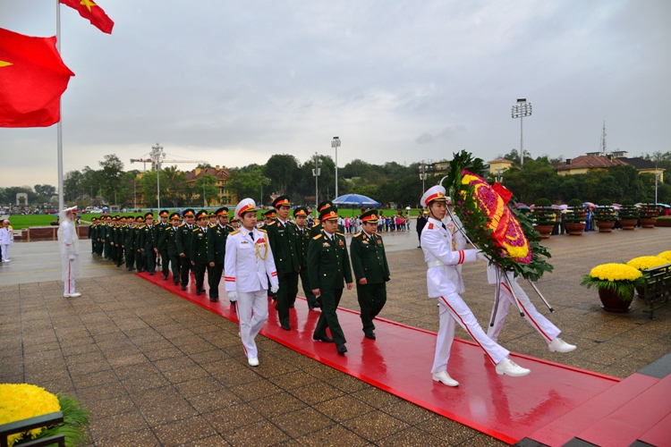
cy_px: 224
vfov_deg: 53.1
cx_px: 336
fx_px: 447
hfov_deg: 73.7
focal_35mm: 24
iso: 1600
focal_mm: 24
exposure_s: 1/200
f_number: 5
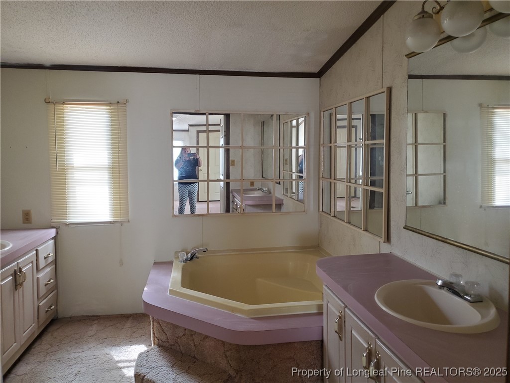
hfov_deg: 67.3
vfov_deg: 53.1
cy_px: 192
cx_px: 255
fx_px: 383
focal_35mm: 26
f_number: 1.5
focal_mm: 4.3
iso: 200
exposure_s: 1/39
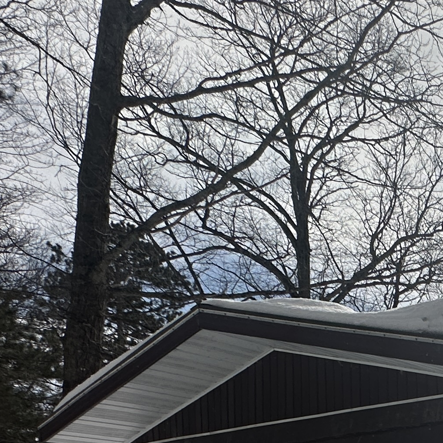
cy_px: 586
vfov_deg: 28.2
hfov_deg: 25.0
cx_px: 691
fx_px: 709
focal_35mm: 49
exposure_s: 1/5051
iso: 50
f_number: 2.2
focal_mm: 2.22
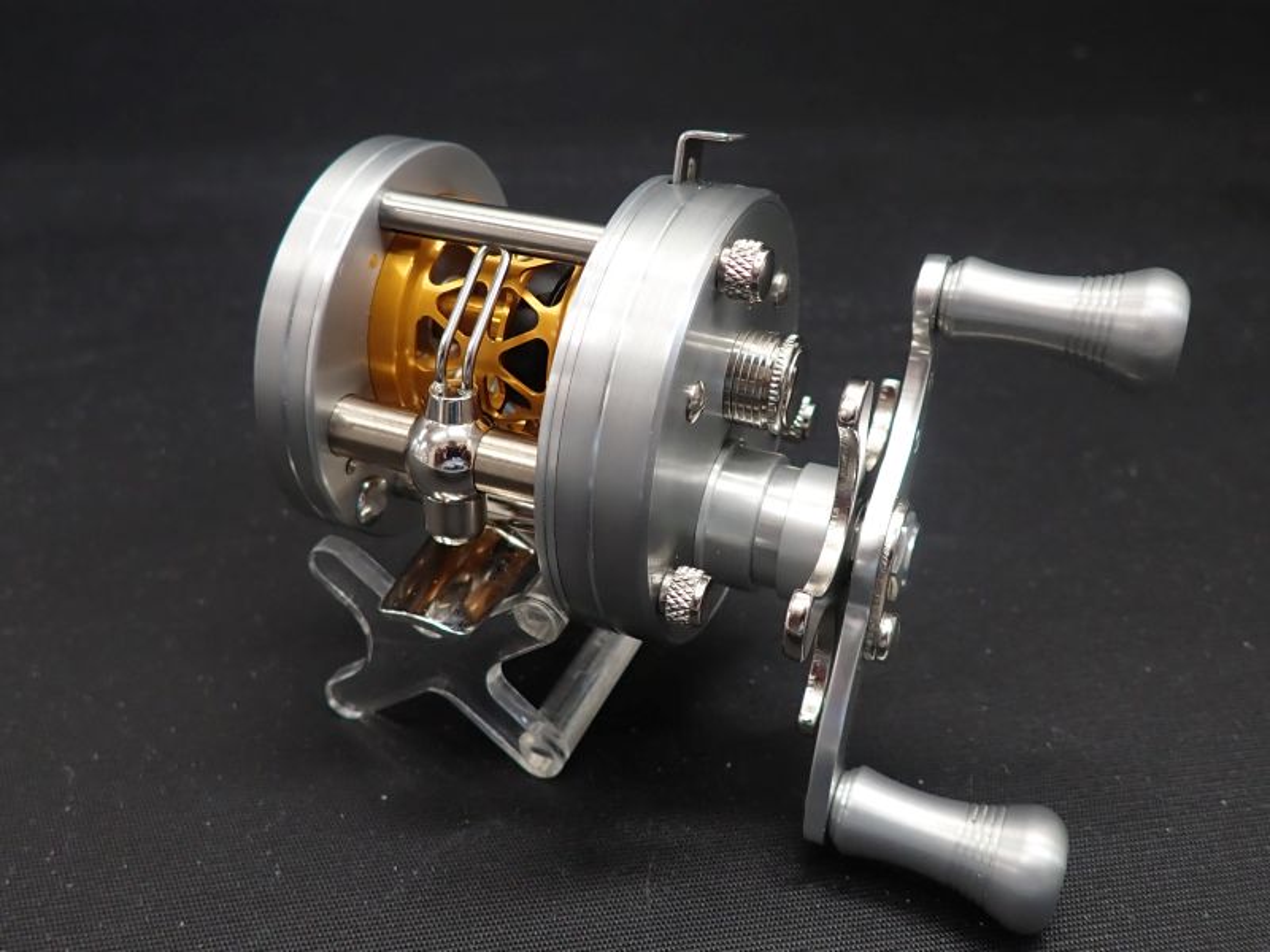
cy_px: 476
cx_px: 635
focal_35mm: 25
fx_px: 917
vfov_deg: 54.9
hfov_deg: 69.4
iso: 200
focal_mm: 4.5
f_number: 2
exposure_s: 1/60
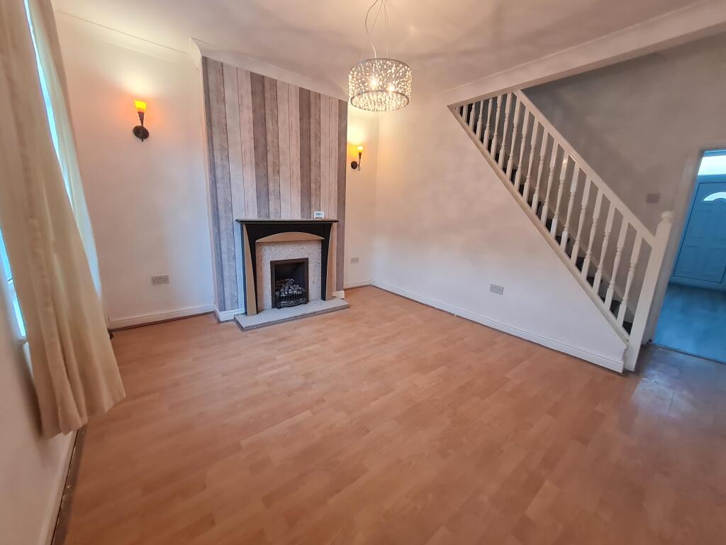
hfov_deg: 106.2
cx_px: 363
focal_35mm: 13
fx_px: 273
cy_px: 272
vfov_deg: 89.9
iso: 250
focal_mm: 1.74
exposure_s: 1/50
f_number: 2.2
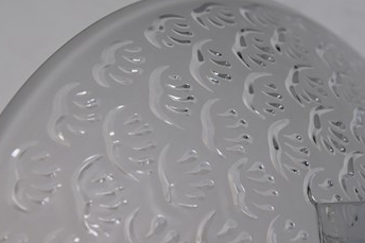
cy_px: 145
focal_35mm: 96
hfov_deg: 21.2
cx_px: 219
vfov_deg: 14.2
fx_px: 973
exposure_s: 1/125
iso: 800
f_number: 6.3
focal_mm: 44
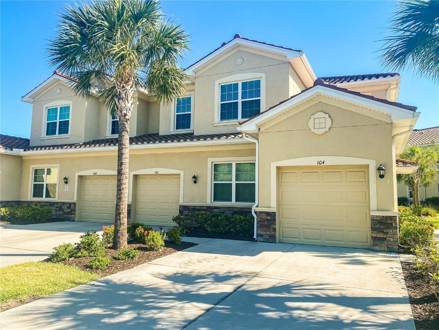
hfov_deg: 67.3
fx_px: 330
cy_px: 165
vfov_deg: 53.1
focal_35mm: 26
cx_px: 220
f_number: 1.8
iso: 32
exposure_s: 1/1629
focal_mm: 4.25
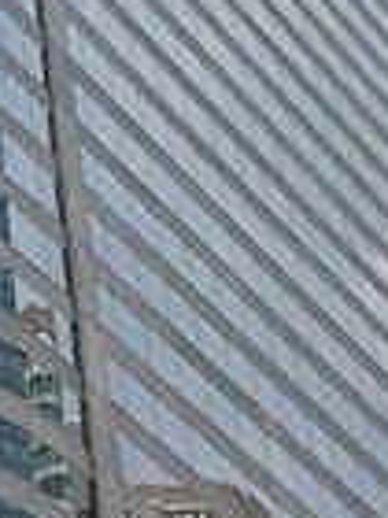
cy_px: 781
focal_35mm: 154
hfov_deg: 9.2
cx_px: -288
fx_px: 2302
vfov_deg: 12.2
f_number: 1.8
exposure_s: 1/2475
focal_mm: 3.95
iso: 50
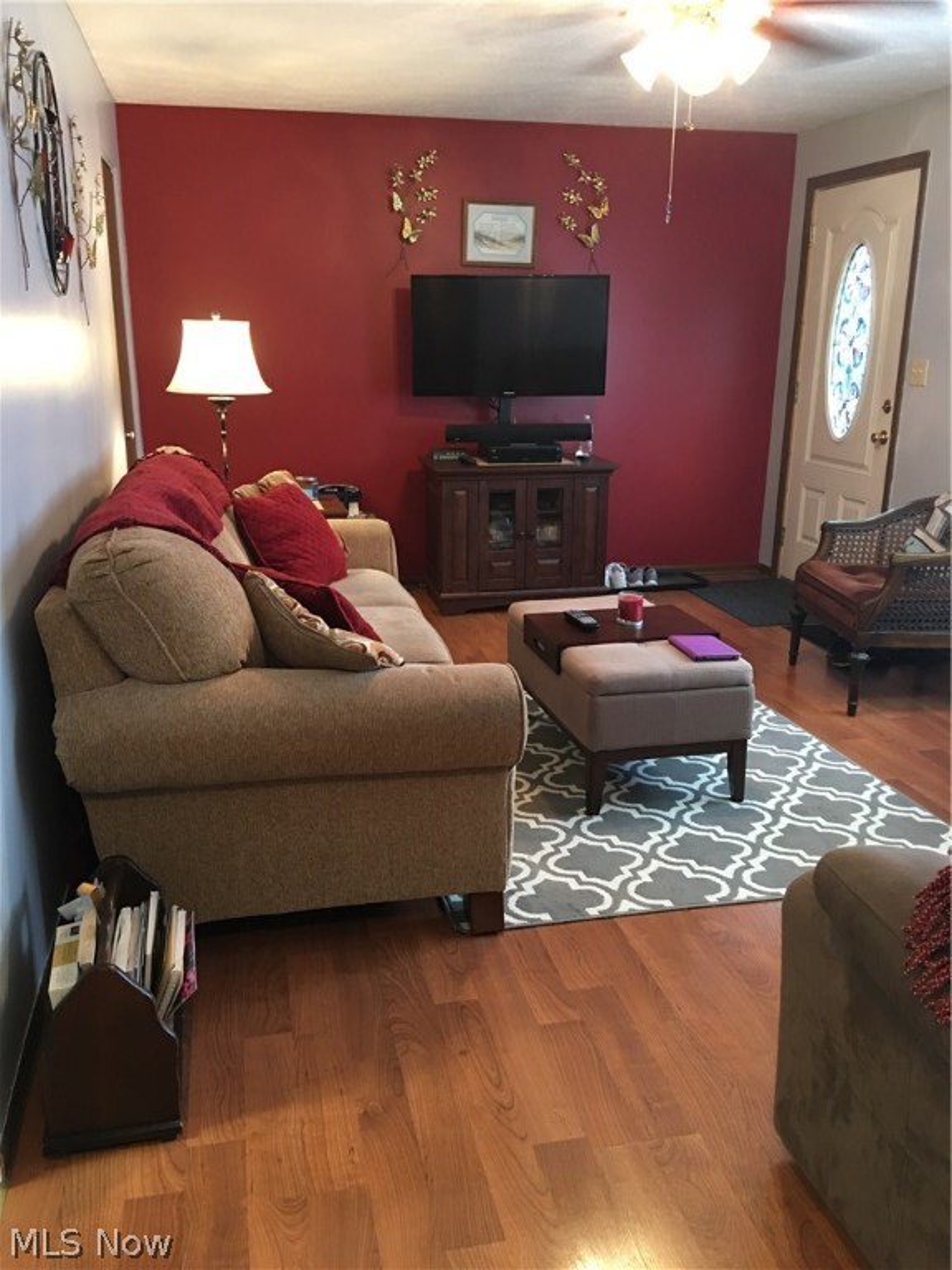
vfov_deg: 61.7
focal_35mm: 29
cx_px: 476
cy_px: 635
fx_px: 1063
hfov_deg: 48.2
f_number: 2.2
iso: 80
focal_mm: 4.15
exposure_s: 1/8
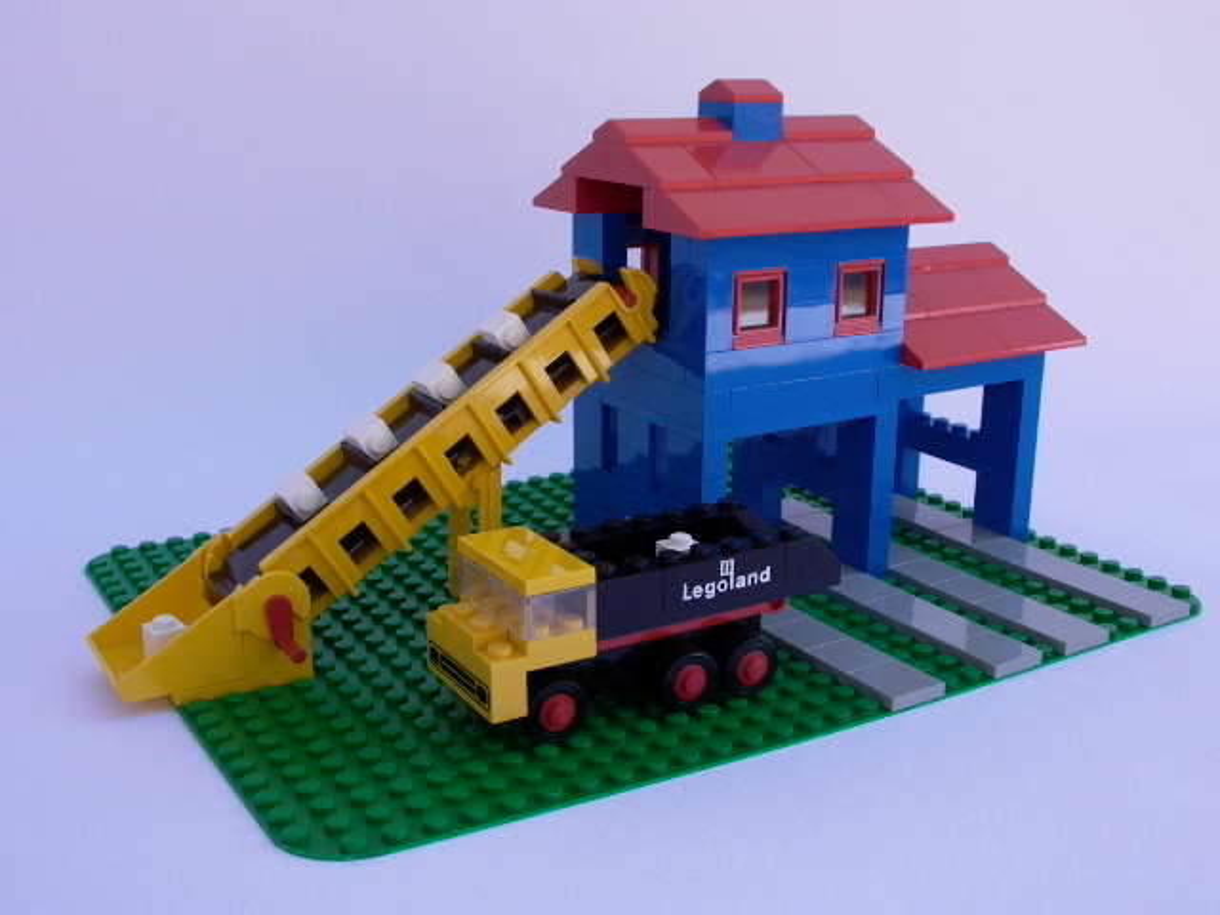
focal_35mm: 38
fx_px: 1339
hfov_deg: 49.0
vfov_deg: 37.7
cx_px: 610
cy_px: 458
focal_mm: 8.19
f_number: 4.2
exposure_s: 1/392
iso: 100
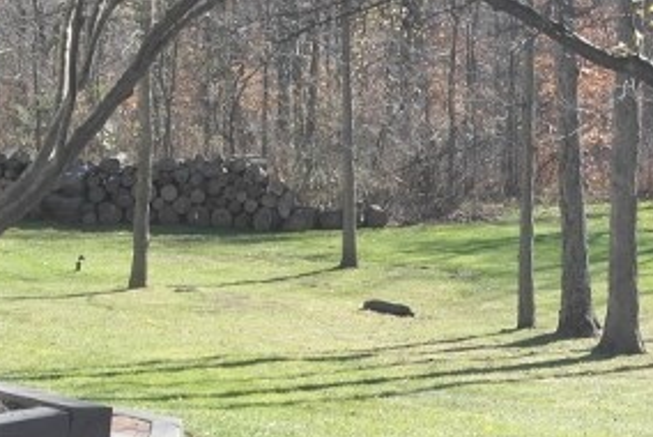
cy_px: 231
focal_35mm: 108
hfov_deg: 18.0
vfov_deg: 12.7
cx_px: 777
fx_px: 1961
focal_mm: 20
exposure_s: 1/160
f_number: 7.1
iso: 100
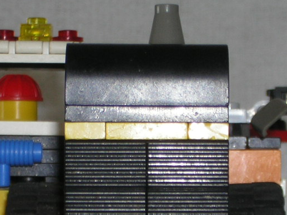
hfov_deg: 9.2
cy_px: 194
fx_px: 1775
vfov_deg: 6.9
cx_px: 129
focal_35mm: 214
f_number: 4.7
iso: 50
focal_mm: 14.1
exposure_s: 1/60.1
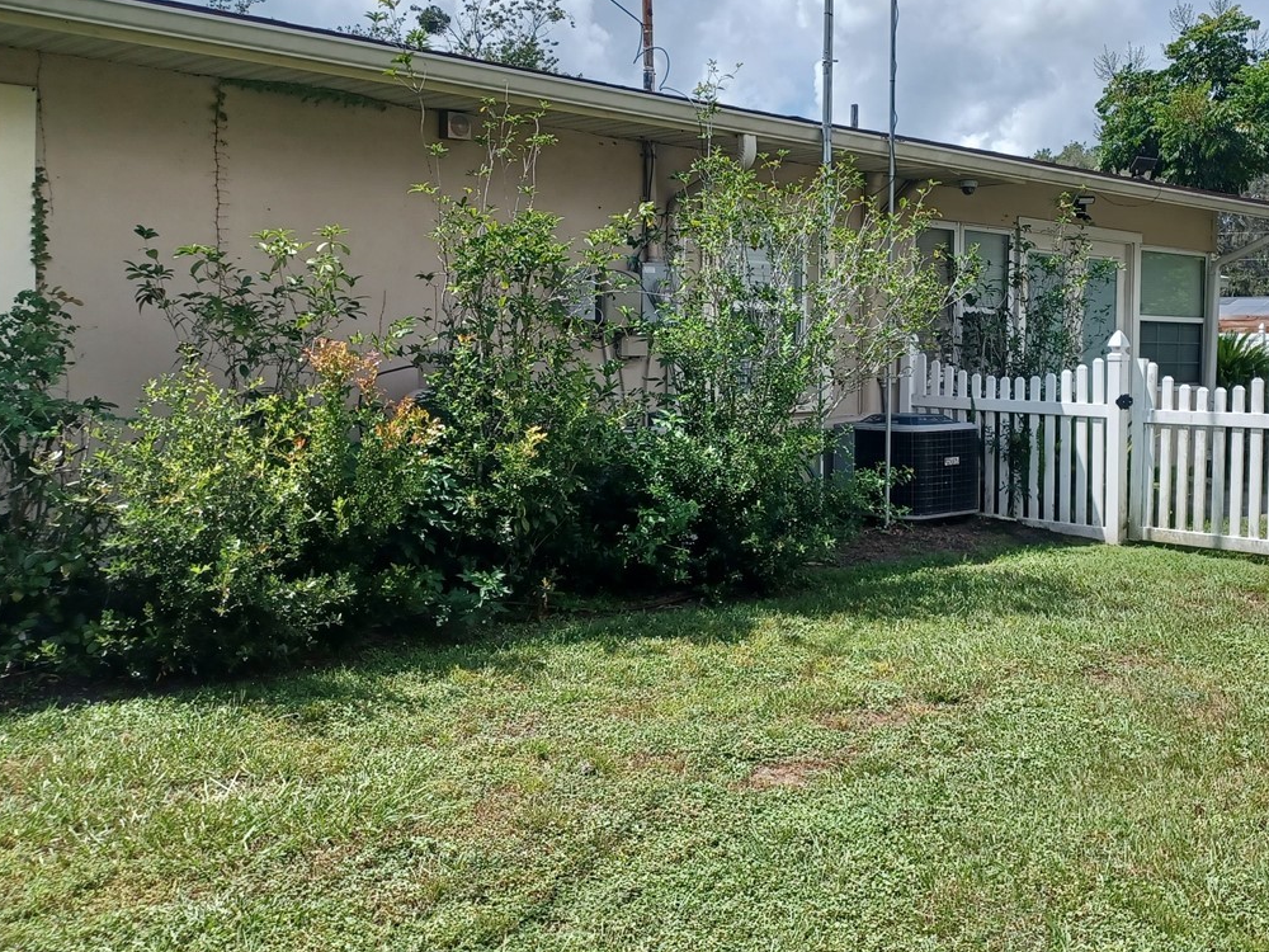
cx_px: 859
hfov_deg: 46.0
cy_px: 402
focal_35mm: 40
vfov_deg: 35.9
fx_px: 1466
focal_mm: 4.6
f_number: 1.8
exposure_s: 1/729
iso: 32
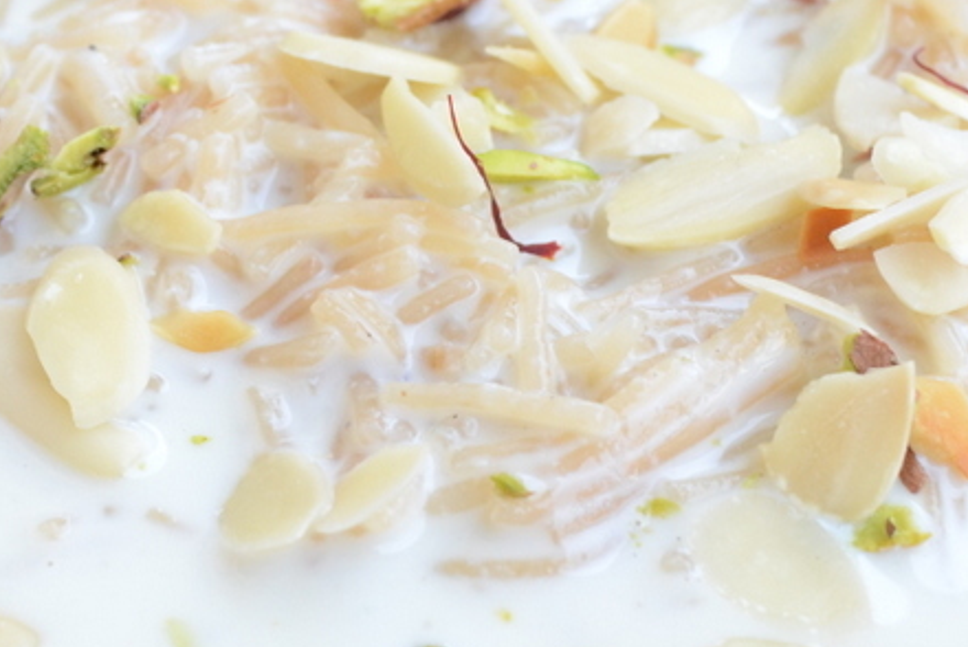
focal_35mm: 101
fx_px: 2722
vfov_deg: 13.6
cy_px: 303
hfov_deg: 20.1
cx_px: 343
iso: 800
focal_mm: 29
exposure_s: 1/200
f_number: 7.1
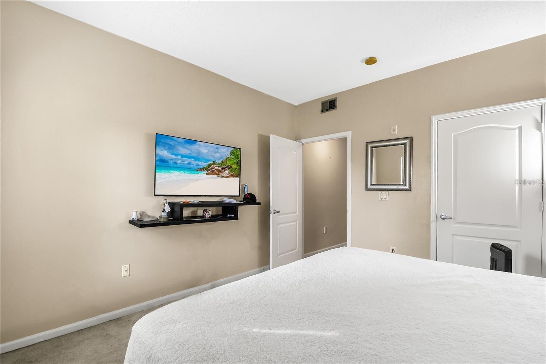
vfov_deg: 77.3
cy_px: 182
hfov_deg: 100.4
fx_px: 227
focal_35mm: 15
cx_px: 273
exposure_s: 1/6
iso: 100
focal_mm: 10
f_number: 7.1
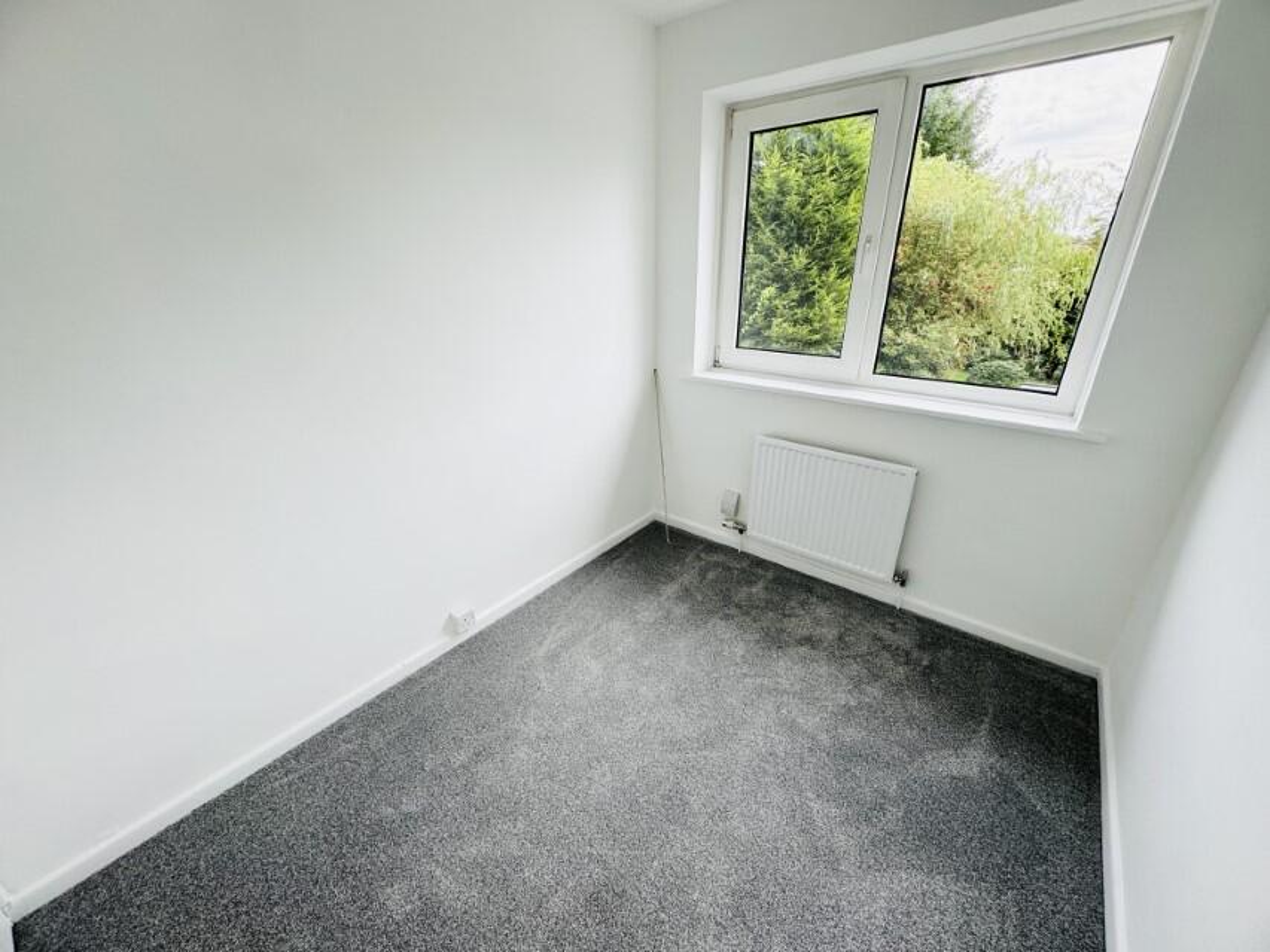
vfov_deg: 85.7
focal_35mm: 14
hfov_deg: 102.1
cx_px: 635
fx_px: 514
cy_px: 476
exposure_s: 1/168
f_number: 2.2
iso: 40
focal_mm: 2.22
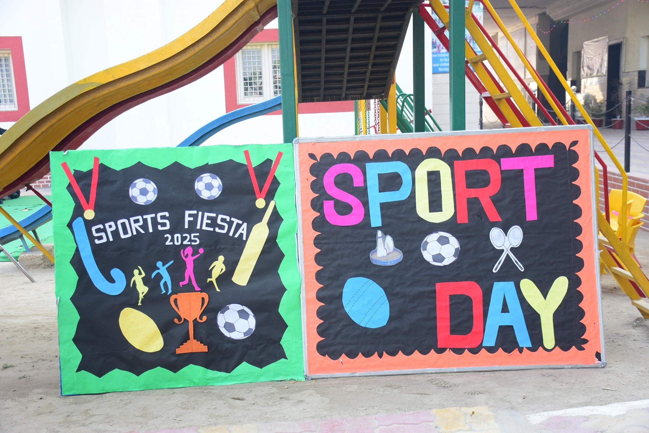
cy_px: 216
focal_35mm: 45
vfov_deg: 29.9
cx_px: 324
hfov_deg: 43.6
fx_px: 811
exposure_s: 1/125
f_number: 5.6
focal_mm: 30
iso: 320
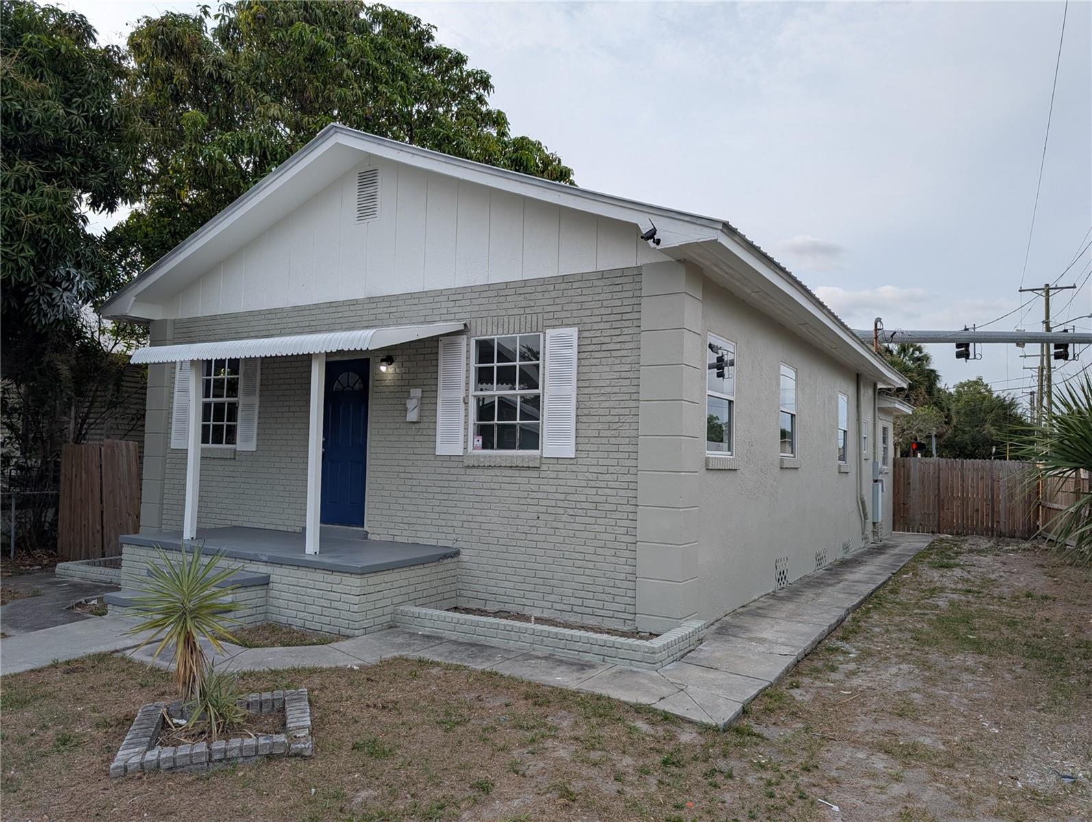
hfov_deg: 71.5
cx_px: 546
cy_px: 411
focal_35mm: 24
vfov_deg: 56.9
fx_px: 758
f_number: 1.68
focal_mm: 6.9
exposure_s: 1/1143
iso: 21
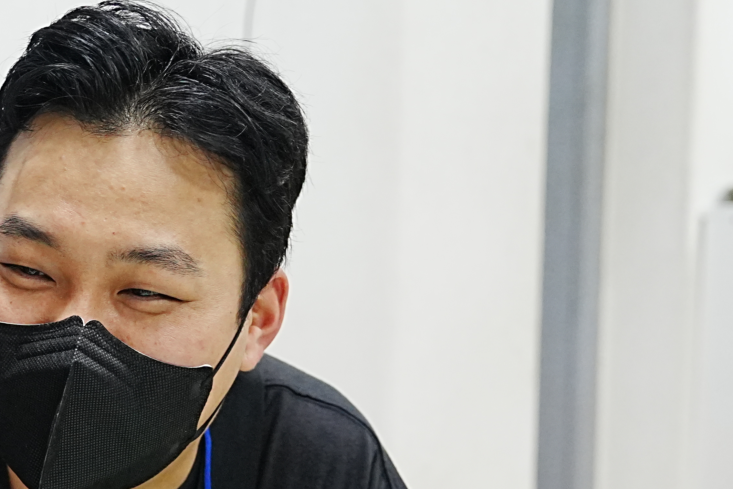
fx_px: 2138
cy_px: 633
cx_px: -112
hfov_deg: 18.6
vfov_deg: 12.6
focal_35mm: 105
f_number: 2.8
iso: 2000
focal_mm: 34
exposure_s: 1/200
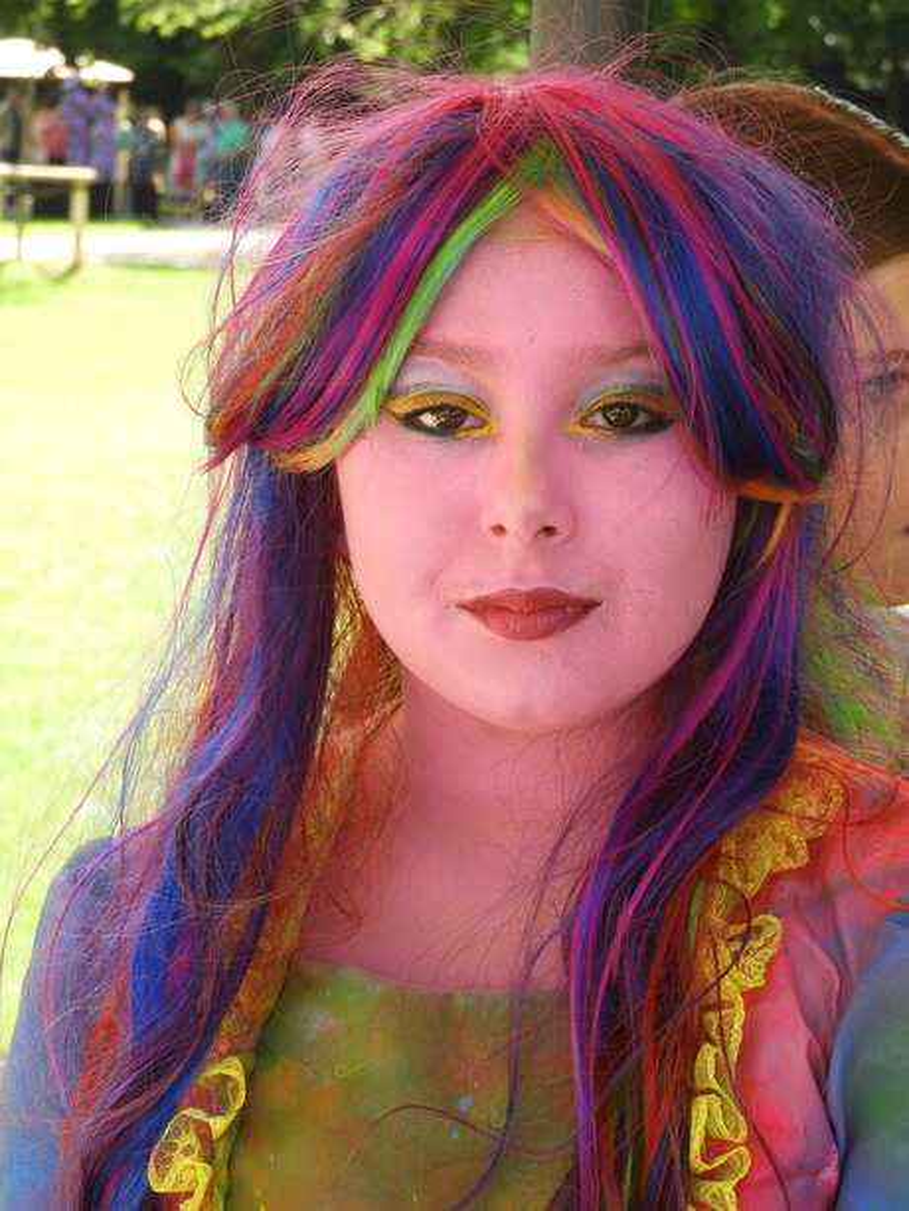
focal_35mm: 115
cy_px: 606
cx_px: 454
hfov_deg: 12.9
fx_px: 4025
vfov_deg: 17.1
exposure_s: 1/60
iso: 100
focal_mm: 20.6
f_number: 5
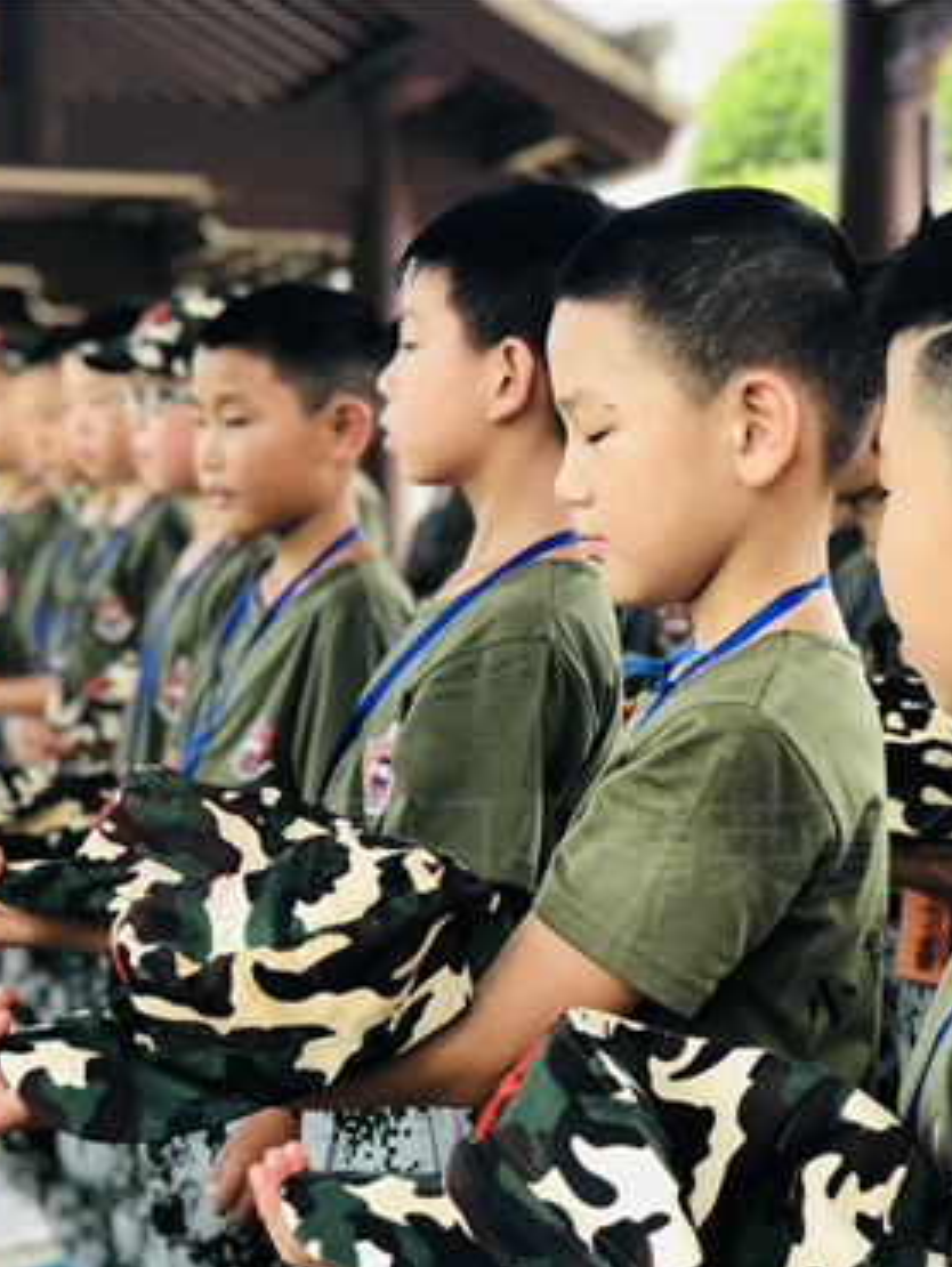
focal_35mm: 77
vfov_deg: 25.3
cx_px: 589
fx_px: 2820
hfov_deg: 19.1
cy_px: 635
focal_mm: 6.6
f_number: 2.8
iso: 25
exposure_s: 1/50
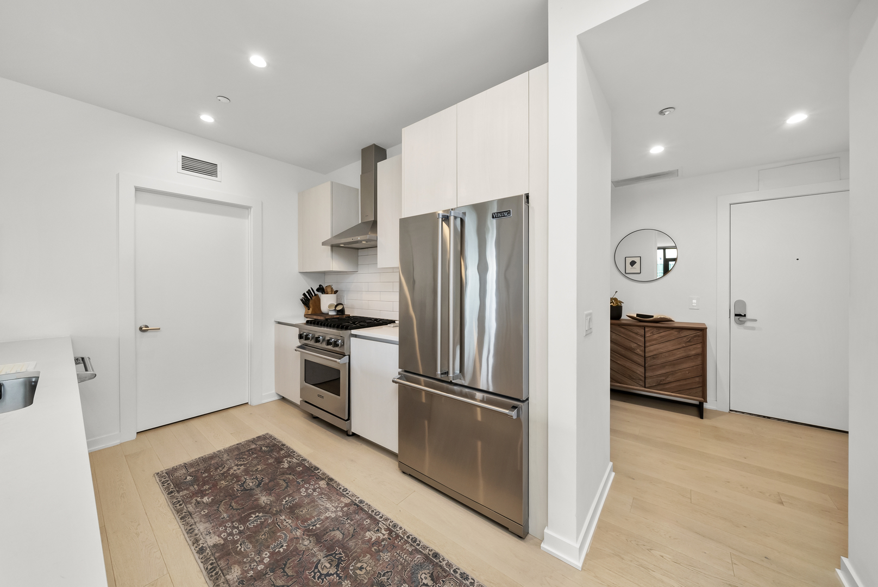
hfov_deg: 112.6
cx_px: 439
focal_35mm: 12
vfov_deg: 90.1
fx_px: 293
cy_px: 294
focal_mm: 12
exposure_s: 1/6
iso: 640
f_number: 10
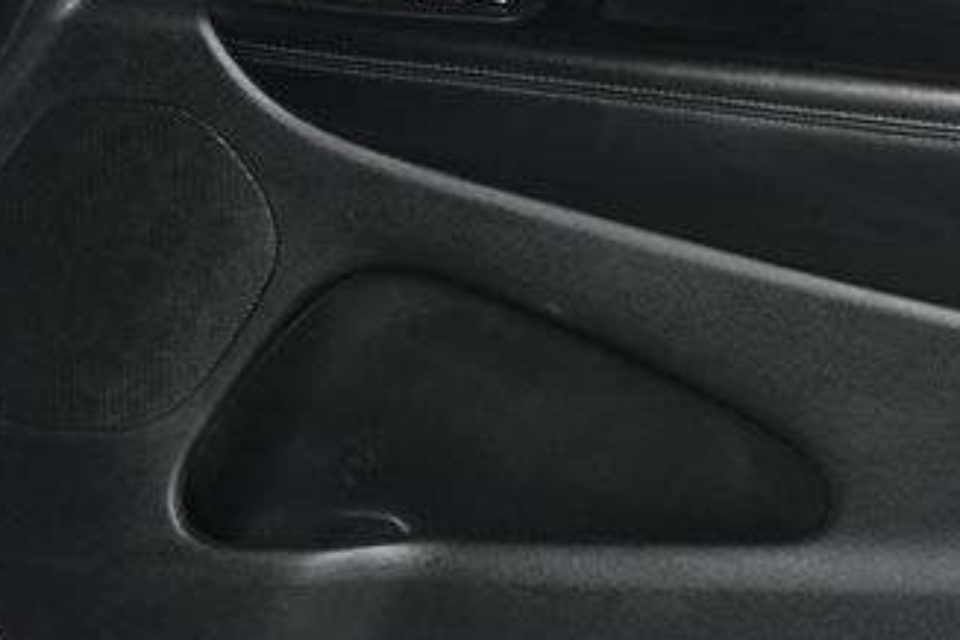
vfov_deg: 14.5
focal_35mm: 94
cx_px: 593
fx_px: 2506
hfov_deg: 21.6
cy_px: 167
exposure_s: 1/160
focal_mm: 32
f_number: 5
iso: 100
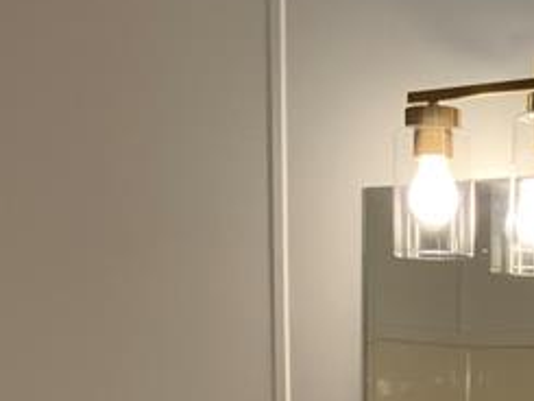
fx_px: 1868
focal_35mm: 121
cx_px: 593
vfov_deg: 11.6
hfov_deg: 15.8
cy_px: 632
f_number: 1.8
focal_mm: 3
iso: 64
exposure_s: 1/120
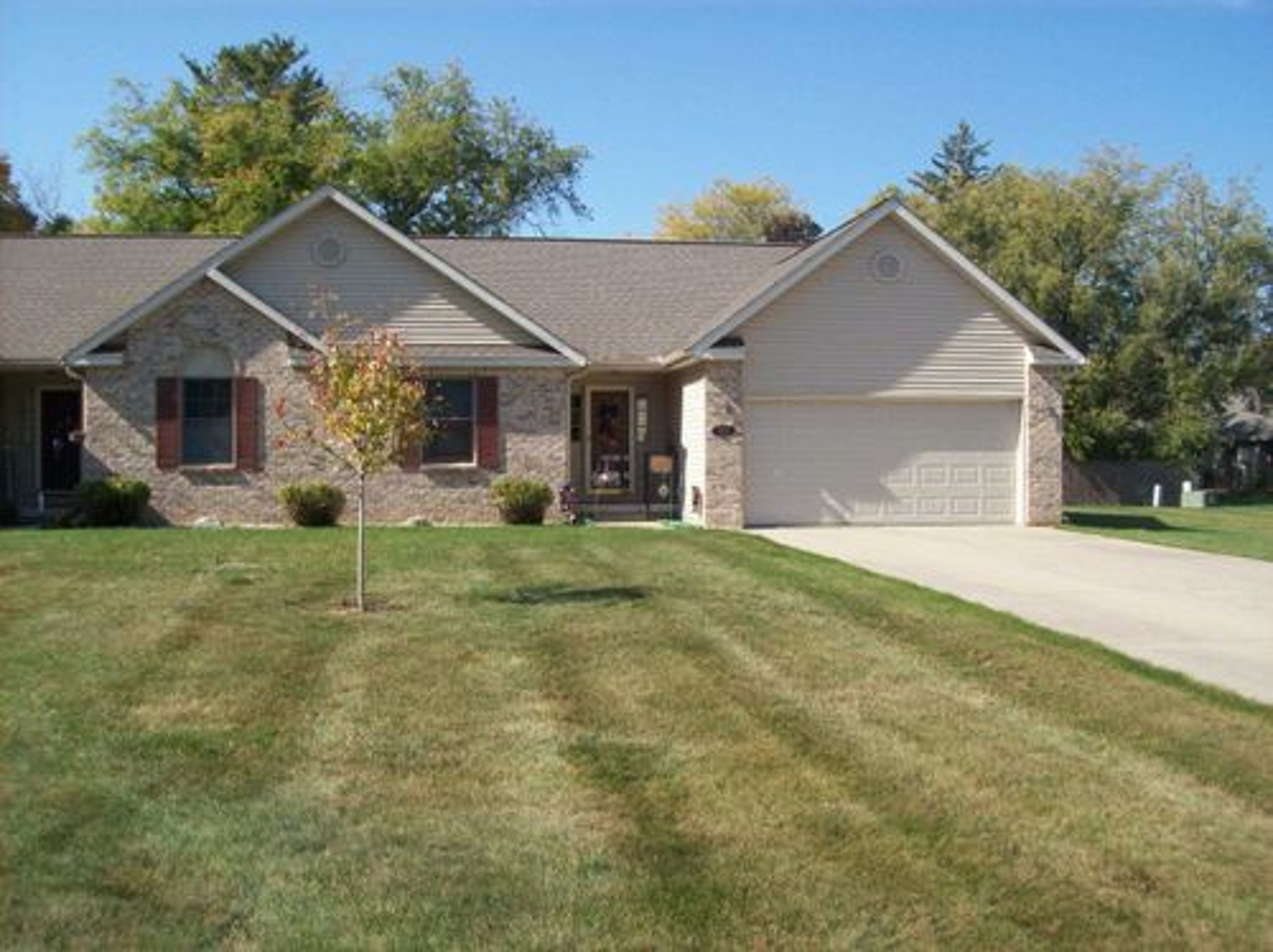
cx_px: 636
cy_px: 476
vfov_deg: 39.6
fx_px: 1323
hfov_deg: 51.4
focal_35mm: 36
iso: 80
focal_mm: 6
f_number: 4.8
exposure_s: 1/417
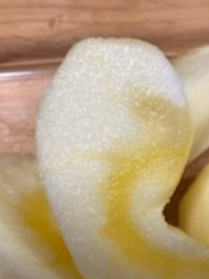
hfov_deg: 32.4
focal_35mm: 44
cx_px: 147
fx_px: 355
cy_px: 199
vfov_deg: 42.0
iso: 80
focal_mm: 3.99
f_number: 1.8
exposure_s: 1/50
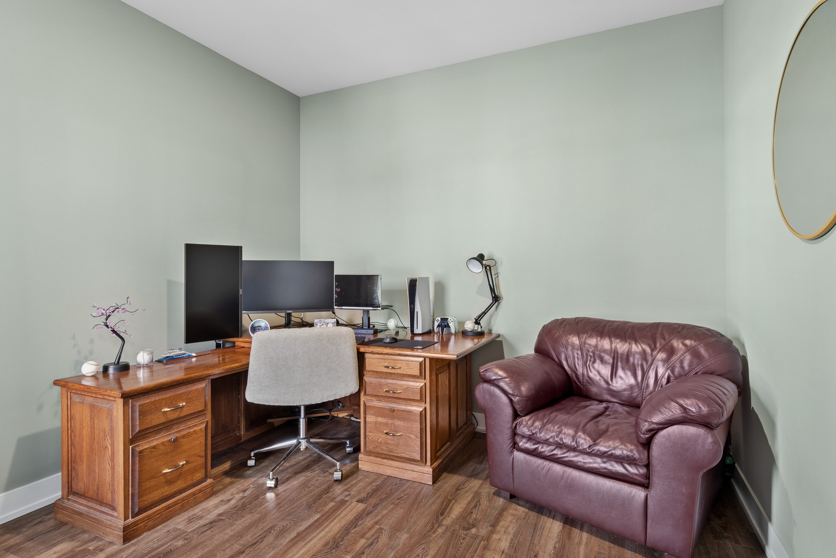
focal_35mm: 18
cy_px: 279
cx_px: 418
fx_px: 418
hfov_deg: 90.0
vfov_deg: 67.4
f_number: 8
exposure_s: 1/4
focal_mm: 12
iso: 320
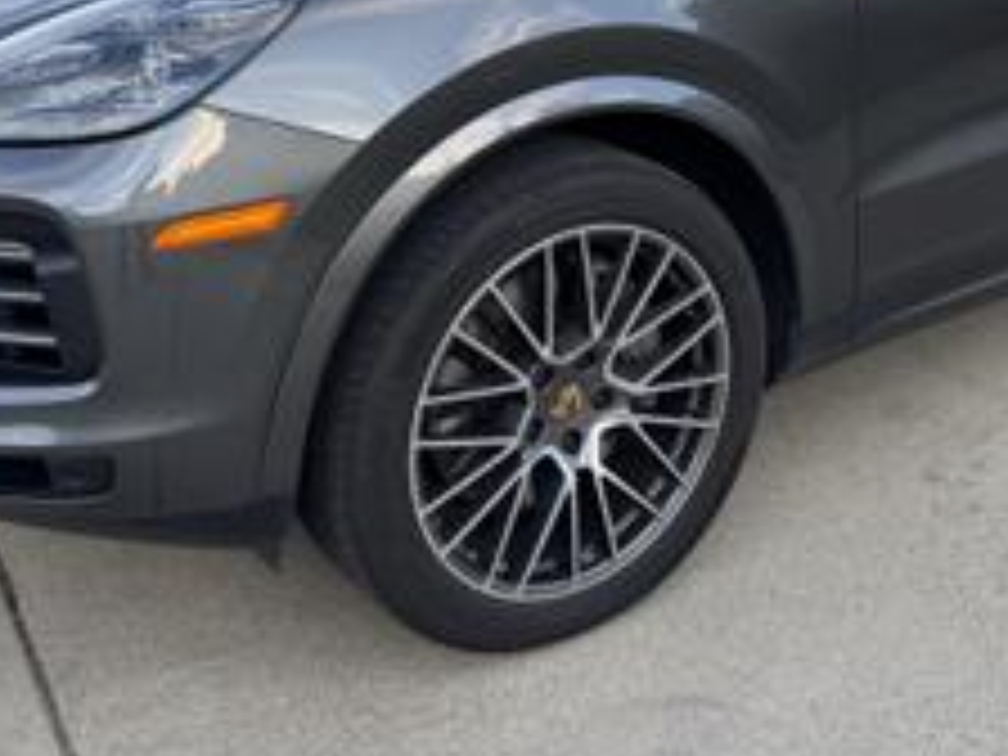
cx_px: 716
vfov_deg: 25.7
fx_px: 1572
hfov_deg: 35.0
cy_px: 0
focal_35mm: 54
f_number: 1.78
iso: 80
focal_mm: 6.76
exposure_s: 1/439
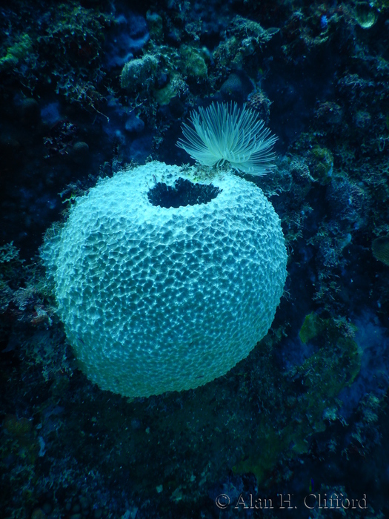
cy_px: 260
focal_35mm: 24
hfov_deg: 56.8
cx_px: 194
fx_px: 360
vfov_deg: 71.6
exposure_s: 1/125
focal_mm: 4.3
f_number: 2.8
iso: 125
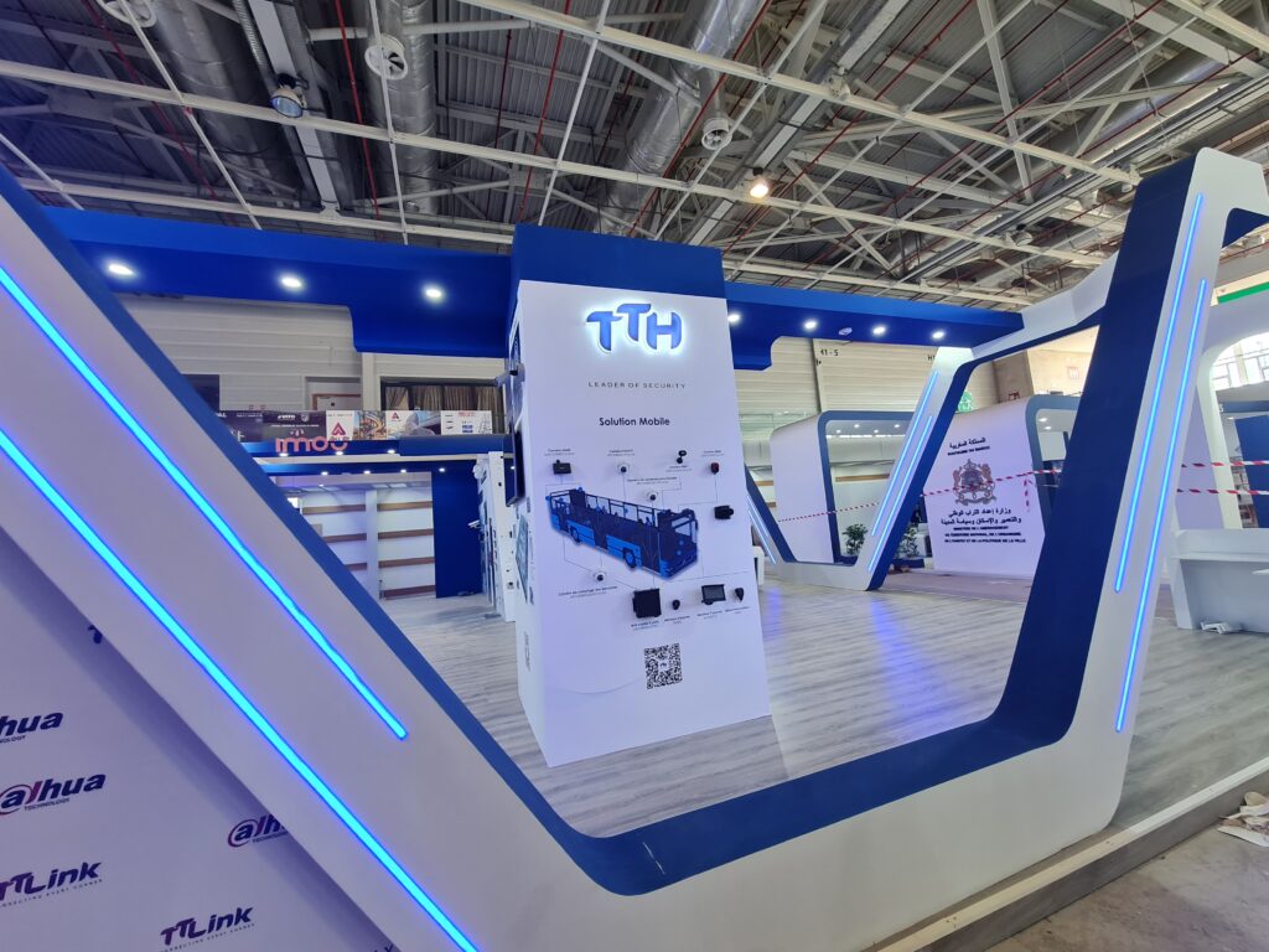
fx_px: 477
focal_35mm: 13
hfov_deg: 106.2
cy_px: 476
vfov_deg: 89.9
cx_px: 634
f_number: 2.2
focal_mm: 2.2
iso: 125
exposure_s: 1/50
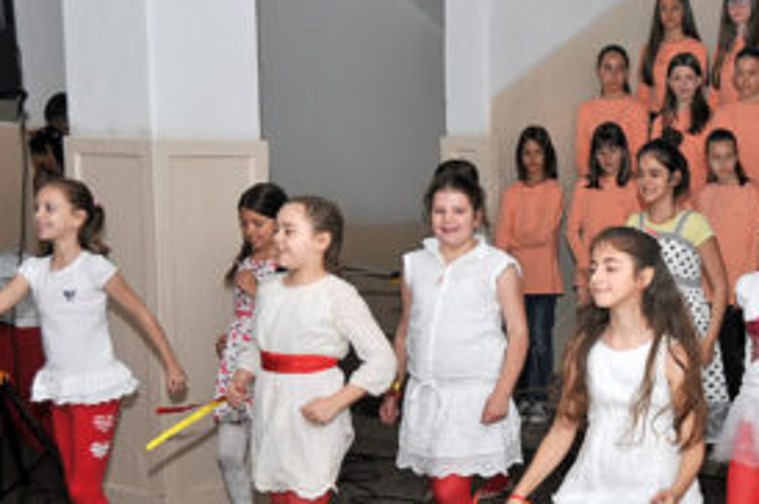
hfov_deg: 23.5
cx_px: 640
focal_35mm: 85
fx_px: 1788
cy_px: 366
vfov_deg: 16.0
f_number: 4.5
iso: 500
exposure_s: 1/160
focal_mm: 31
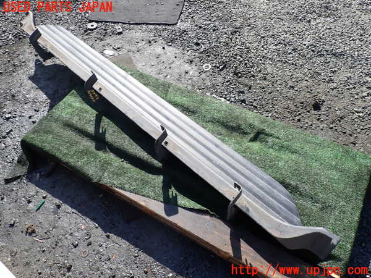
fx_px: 268
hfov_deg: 69.4
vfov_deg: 54.9
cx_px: 186
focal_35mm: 25
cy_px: 139
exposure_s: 1/640
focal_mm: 4.5
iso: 100
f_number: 2.8
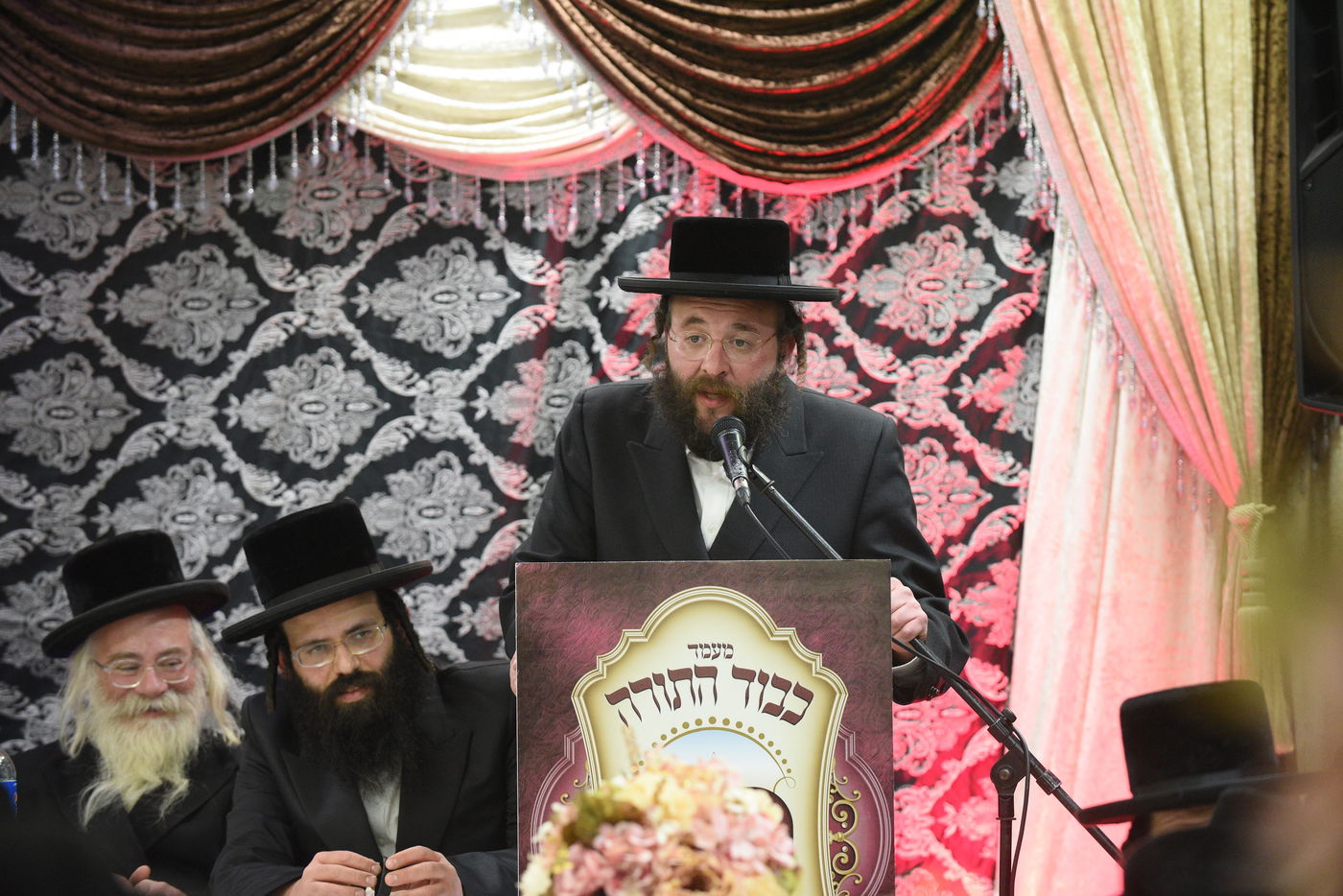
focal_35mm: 125
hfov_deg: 16.4
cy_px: 448
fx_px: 4664
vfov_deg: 11.0
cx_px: 672
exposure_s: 1/160
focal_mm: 125
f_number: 4
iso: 3200
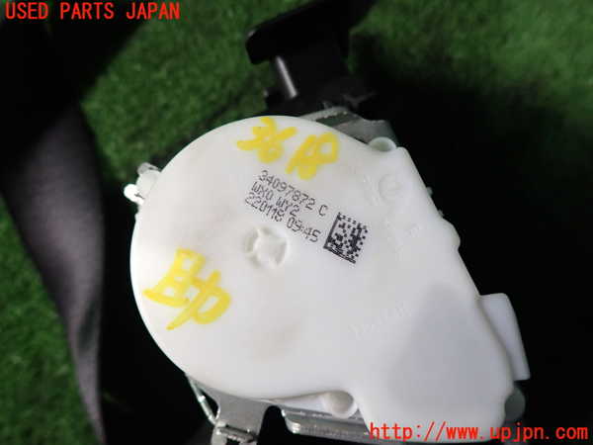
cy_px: 222
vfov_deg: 54.9
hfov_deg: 69.4
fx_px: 428
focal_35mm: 25
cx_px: 296
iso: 320
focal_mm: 4.5
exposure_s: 1/30
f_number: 2
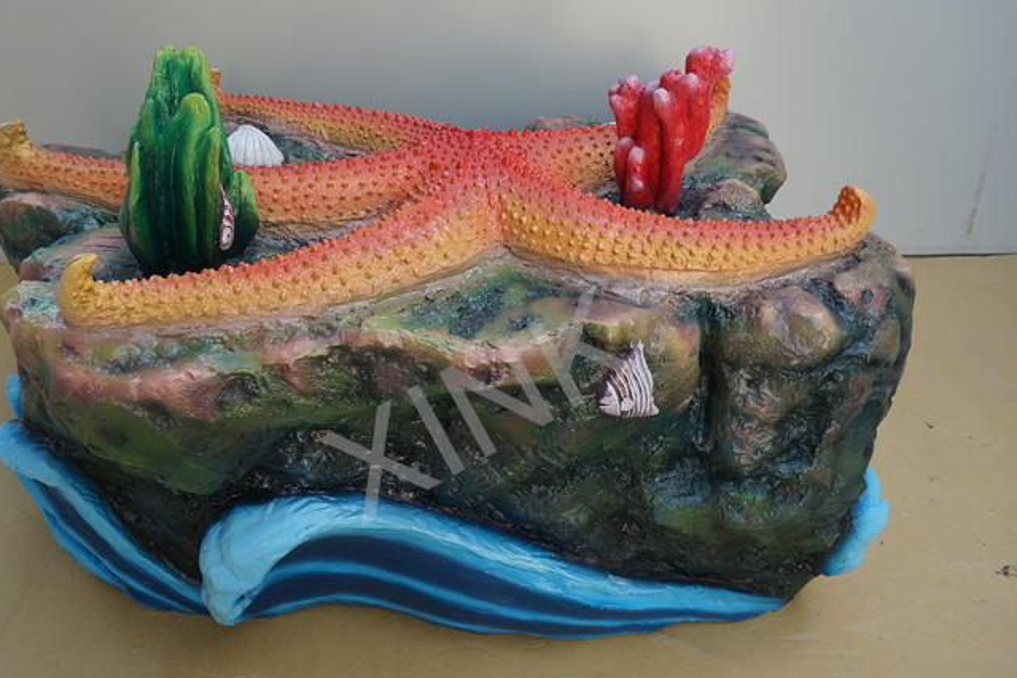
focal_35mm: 30
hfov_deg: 61.8
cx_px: 463
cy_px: 357
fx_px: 847
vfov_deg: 43.6
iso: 100
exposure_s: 1/80
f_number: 5.6
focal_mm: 16
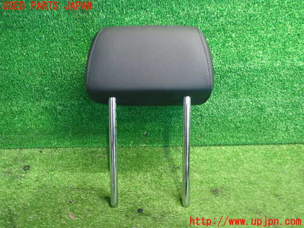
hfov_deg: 60.0
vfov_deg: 46.8
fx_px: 263
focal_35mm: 30
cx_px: 152
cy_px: 114
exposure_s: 1/30
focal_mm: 5.4
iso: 800
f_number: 2.3
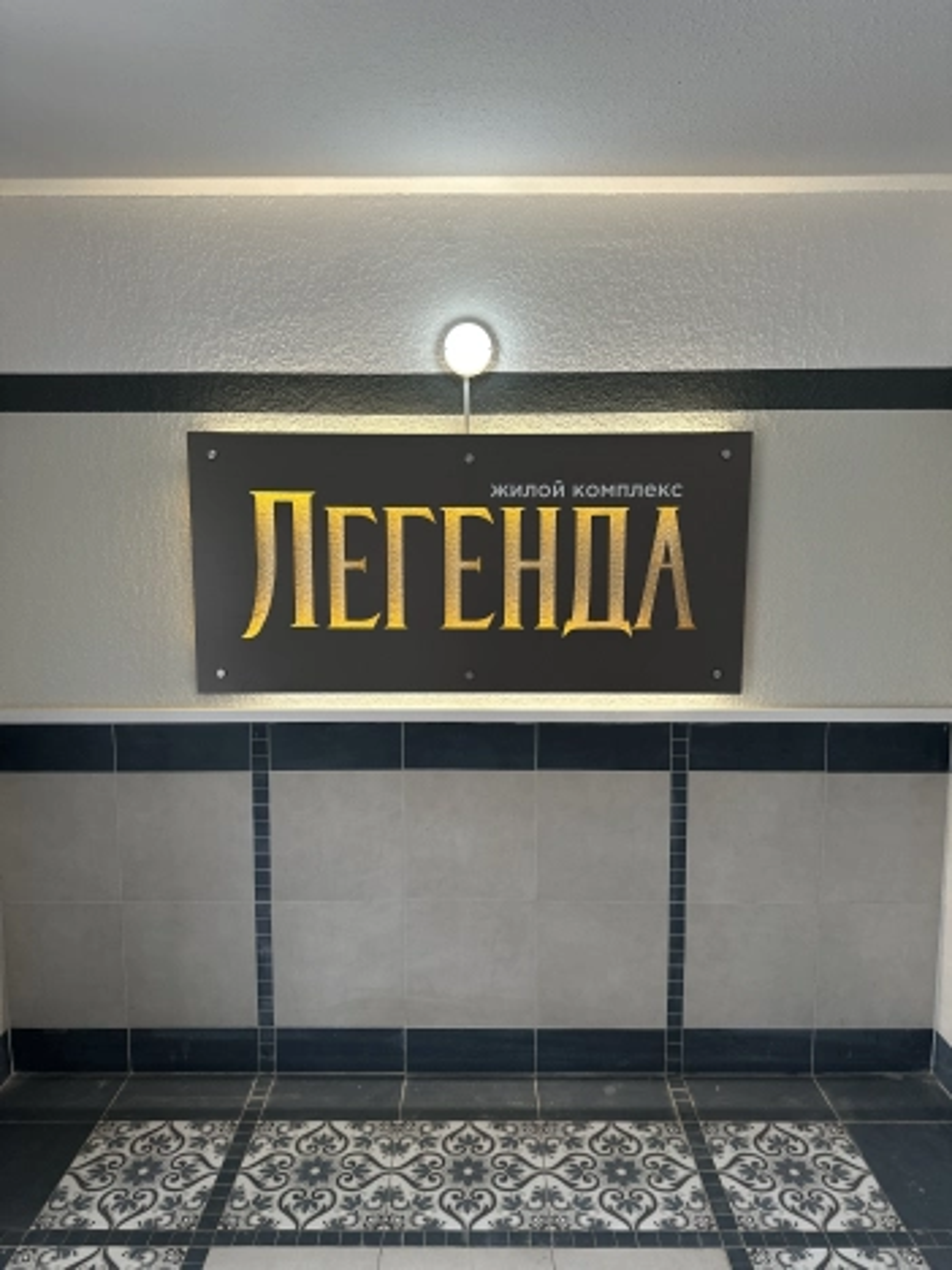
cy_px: 635
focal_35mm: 24
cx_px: 476
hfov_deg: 56.8
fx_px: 880
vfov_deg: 71.6
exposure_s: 1/121
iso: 160
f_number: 1.78
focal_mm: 6.86
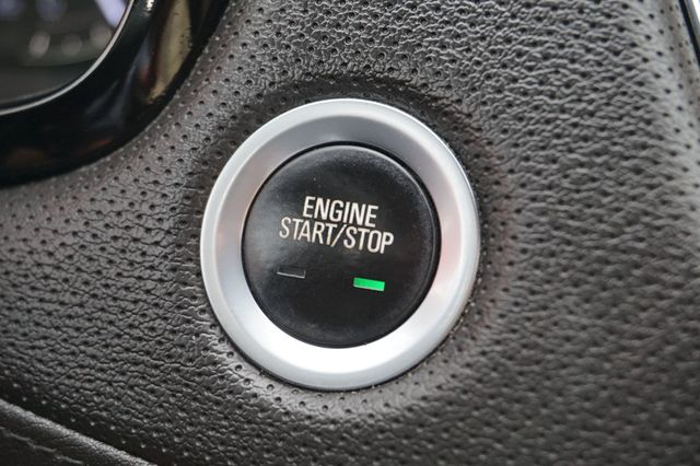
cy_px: 233
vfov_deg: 22.1
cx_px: 350
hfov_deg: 32.6
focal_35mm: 62
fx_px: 1195
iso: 200
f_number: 5.6
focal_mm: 41
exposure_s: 1/80
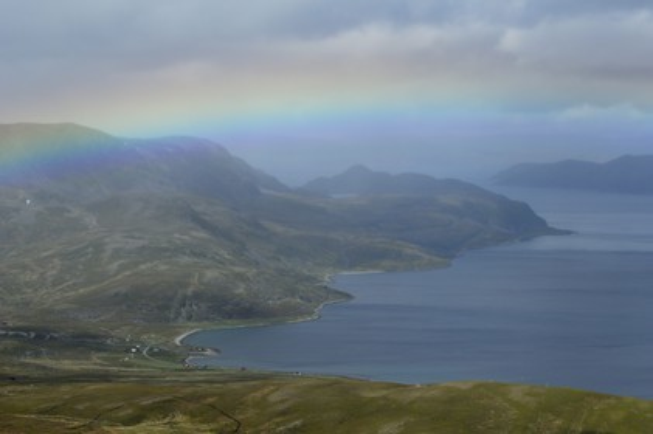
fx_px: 2229
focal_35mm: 123
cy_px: 217
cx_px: 326
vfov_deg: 11.1
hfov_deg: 16.7
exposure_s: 1/1600
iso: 100
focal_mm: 82
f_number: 4.5
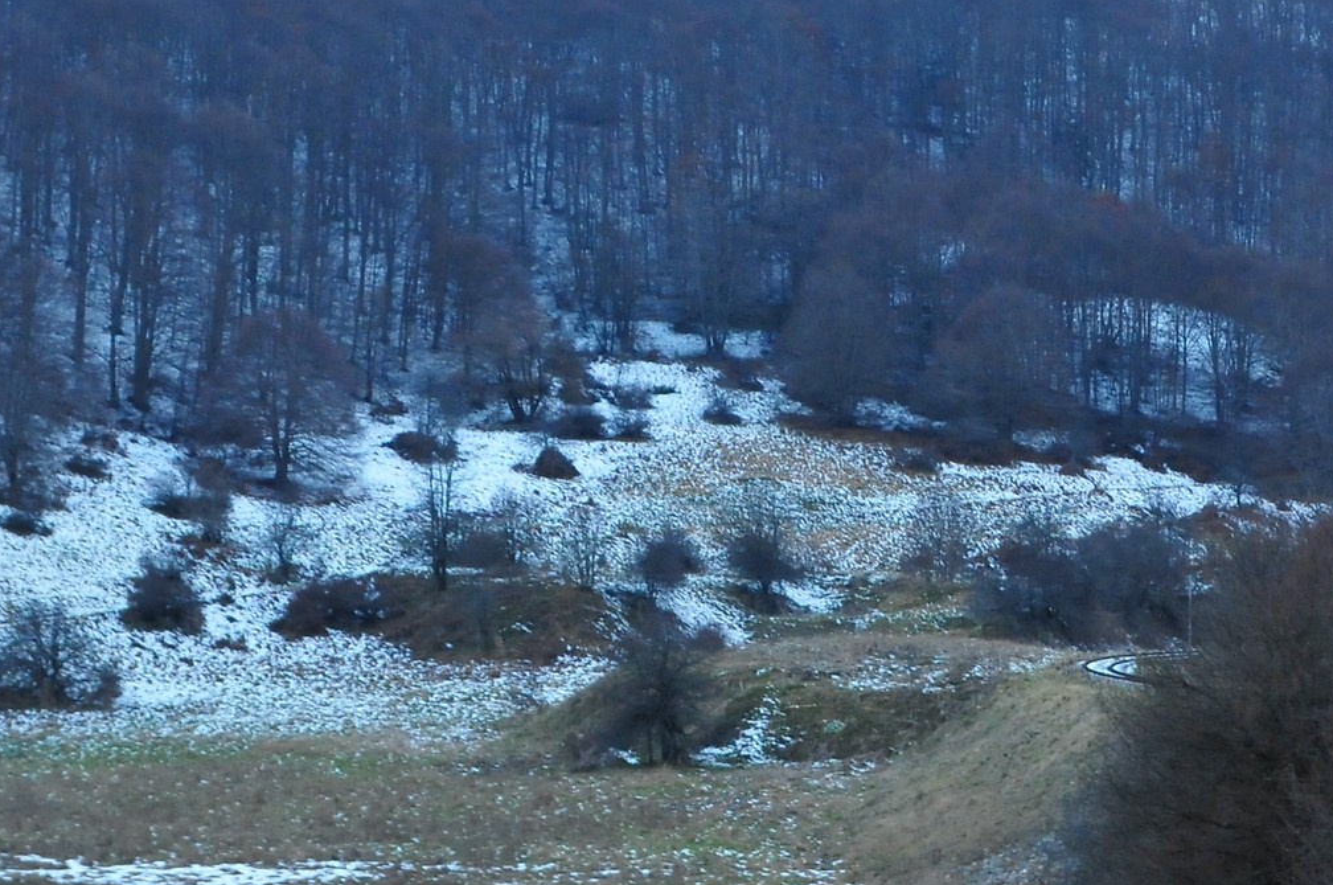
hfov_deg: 20.4
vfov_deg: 13.6
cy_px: 175
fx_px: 3697
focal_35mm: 100
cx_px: 780
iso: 800
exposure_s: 1/200
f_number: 5
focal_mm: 28
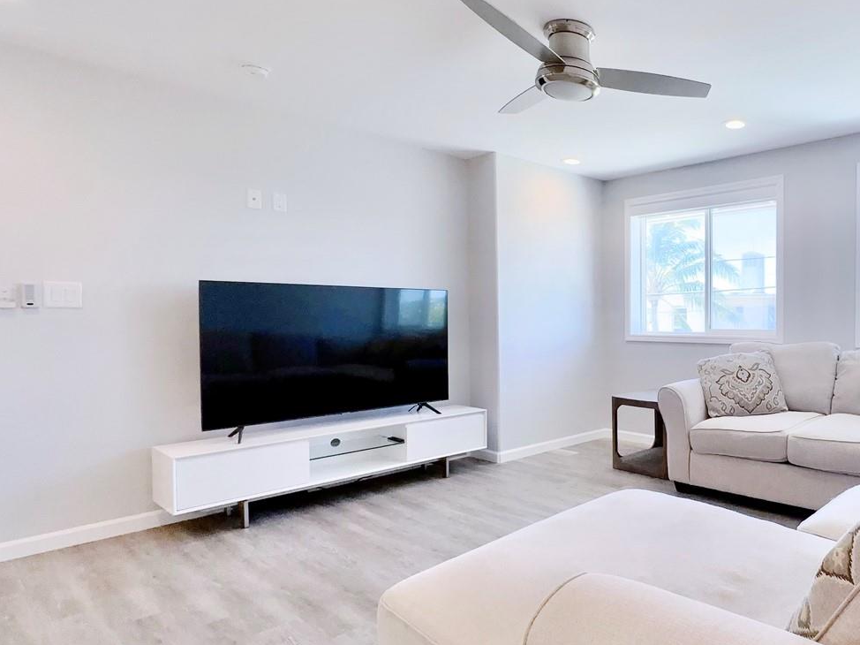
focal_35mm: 23
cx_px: 690
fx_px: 571
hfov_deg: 66.9
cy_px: 329
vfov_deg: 58.9
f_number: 2.2
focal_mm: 2.22
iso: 50
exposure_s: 1/120
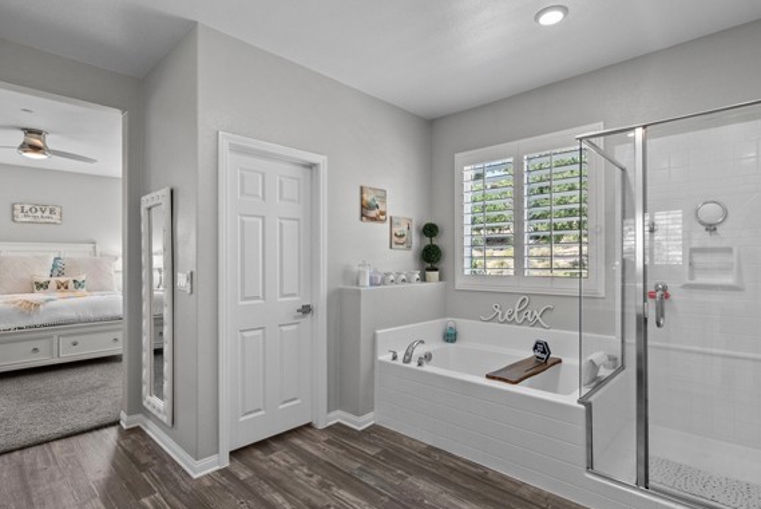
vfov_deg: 67.4
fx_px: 381
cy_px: 255
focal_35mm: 18
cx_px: 384
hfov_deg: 90.0
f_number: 8
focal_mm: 16
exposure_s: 1/10
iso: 2000
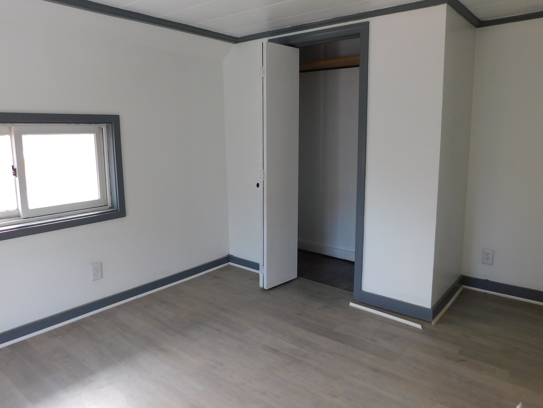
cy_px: 188
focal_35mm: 25
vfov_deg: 54.8
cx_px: 274
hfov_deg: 69.4
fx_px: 392
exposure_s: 1/40
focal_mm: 4
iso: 125
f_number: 3
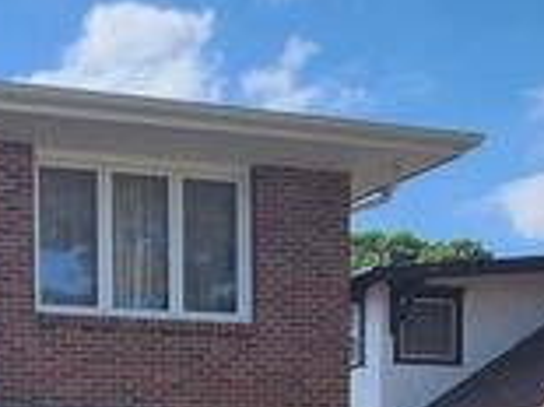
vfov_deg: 18.8
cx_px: -277
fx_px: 1052
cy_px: 646
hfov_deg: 23.2
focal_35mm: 67
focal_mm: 2.2
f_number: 2.2
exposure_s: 1/2463
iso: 50
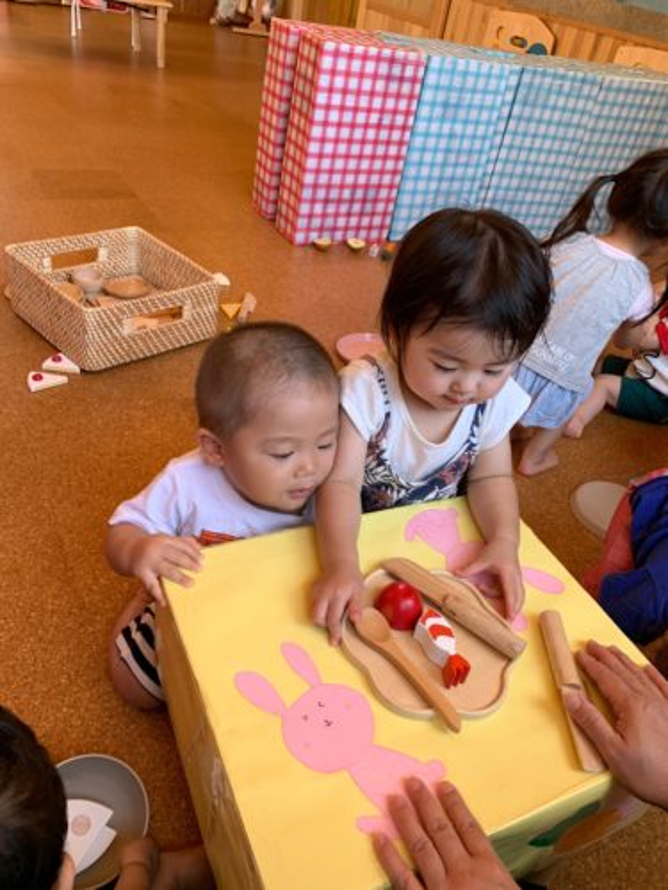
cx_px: 334
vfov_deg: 67.3
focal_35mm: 26
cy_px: 445
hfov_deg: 53.1
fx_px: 669
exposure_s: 1/90
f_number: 1.8
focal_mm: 4.25
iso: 100
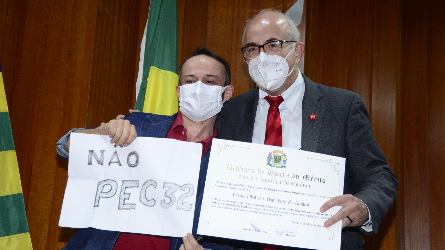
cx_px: 223
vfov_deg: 18.3
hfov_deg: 31.9
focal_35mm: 66
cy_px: 127
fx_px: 779
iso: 2500
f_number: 5
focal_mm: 62
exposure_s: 1/125
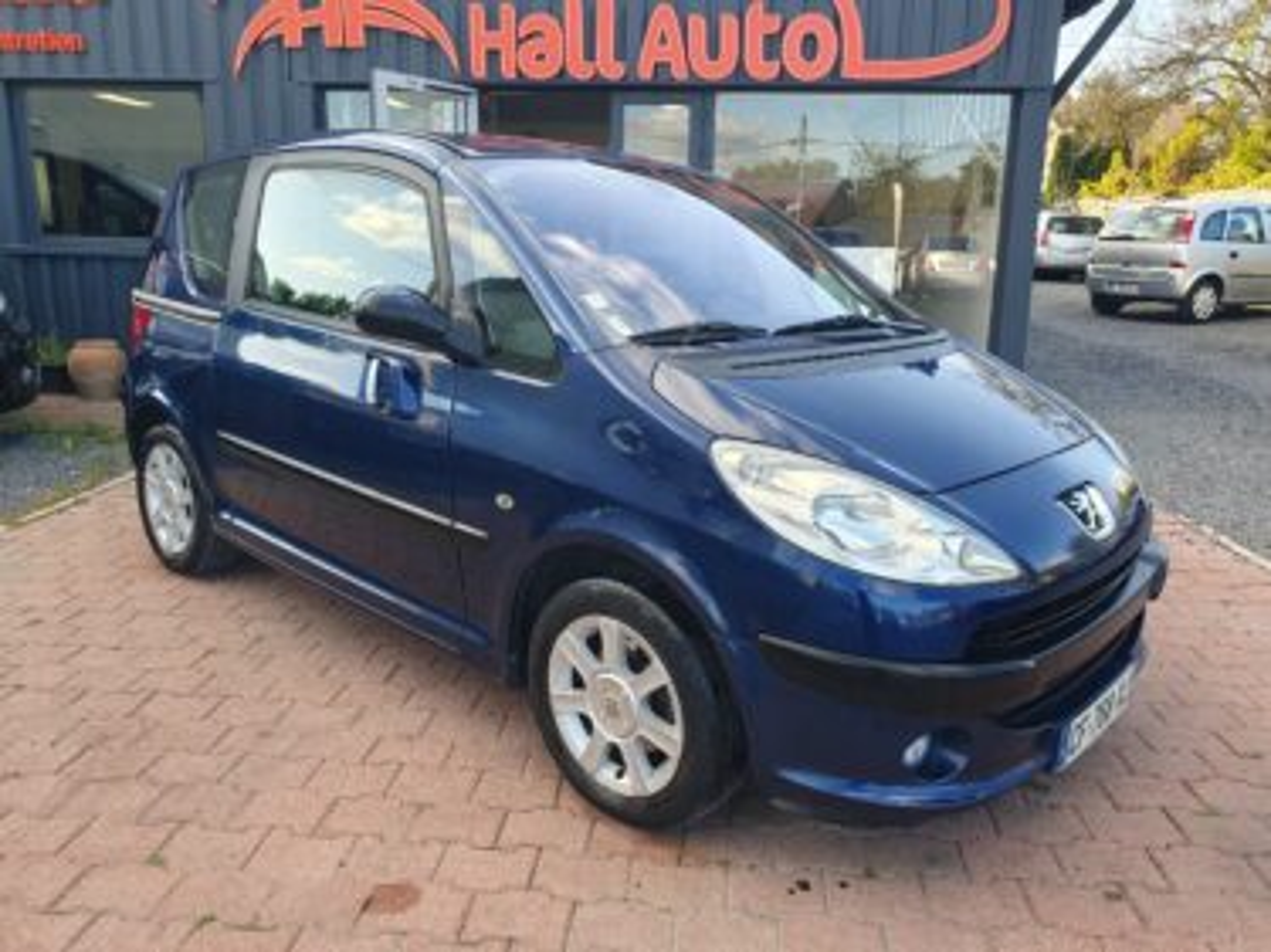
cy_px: 476
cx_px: 636
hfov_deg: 67.3
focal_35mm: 26
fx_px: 954
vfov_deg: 53.0
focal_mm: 4.32
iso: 50
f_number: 2.4
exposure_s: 1/182
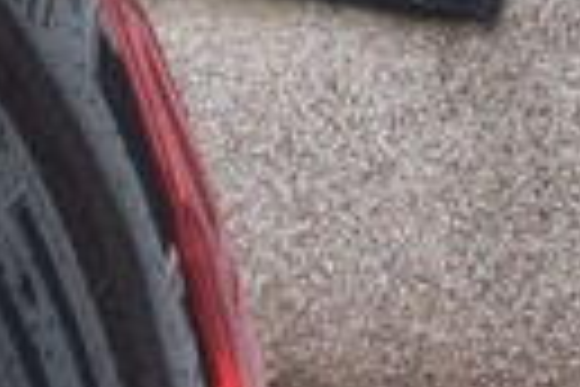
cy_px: -920
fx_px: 2207
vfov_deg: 8.0
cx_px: 549
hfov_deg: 14.8
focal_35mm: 137
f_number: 7.1
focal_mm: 11.5
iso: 400
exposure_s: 1/200
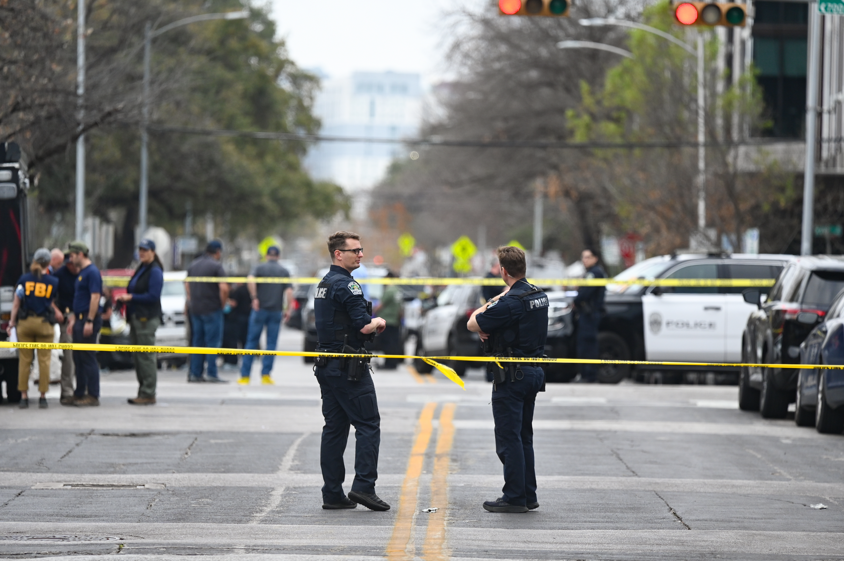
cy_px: 280
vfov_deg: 4.6
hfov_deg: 6.9
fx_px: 7028
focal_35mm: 300
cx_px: 422
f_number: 4.5
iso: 800
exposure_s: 1/1000
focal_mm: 300
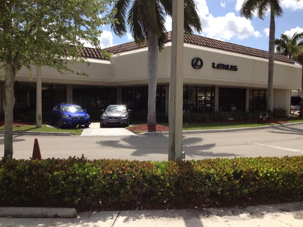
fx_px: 306
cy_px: 114
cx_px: 152
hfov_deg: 52.6
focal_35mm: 35
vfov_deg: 40.7
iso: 64
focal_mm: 4.28
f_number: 2.4
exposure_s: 1/1972
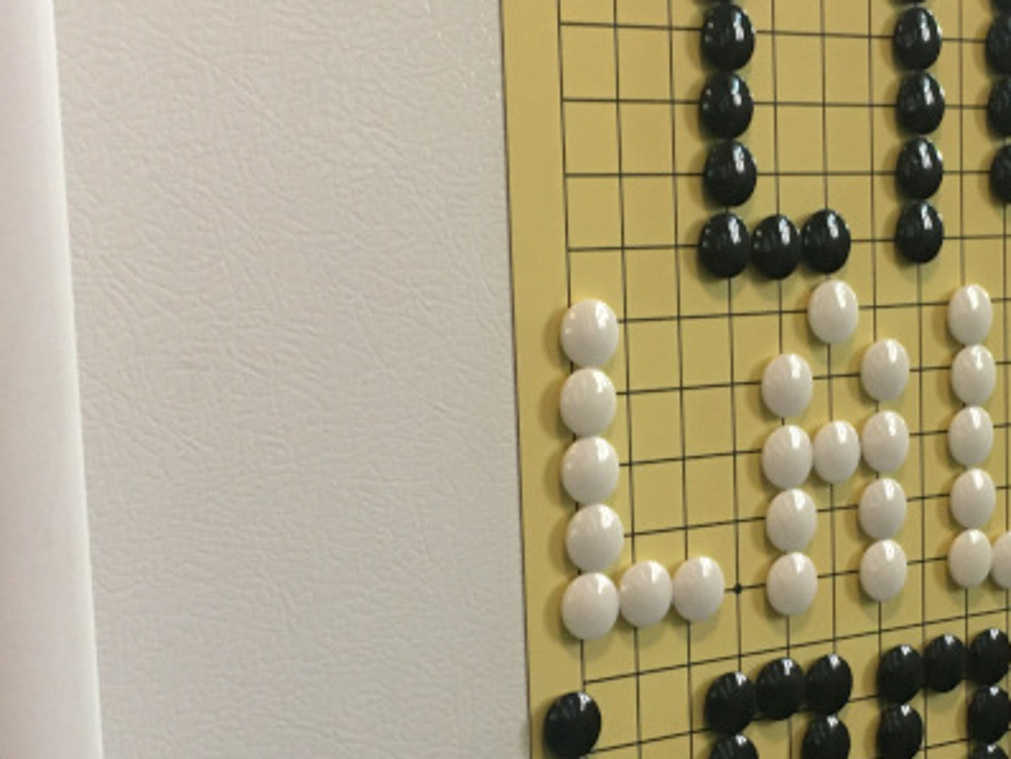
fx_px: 2133
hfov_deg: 26.6
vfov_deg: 20.0
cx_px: 649
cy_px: 555
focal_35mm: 73
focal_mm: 4.15
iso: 125
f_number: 2.2
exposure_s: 1/30
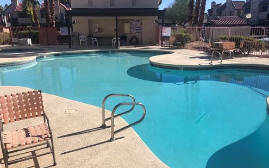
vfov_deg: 41.8
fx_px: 220
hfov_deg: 62.9
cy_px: 88
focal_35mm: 30
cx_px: 134
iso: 20
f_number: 1.8
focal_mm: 3.99
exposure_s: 1/2857
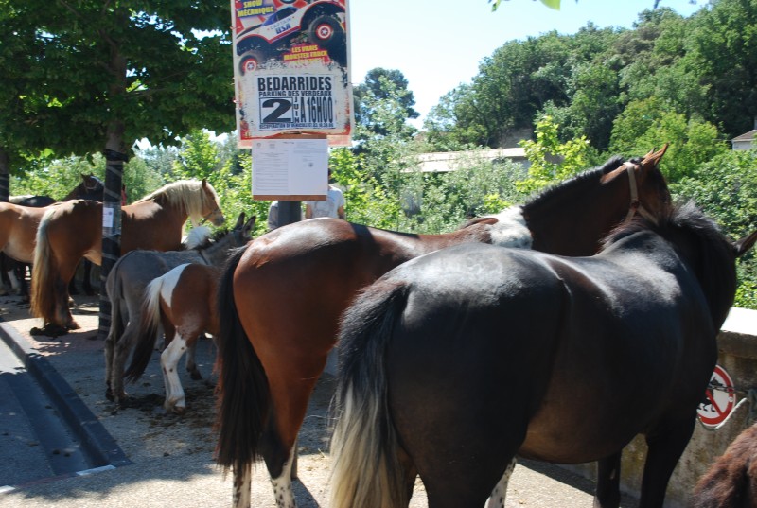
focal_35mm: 39
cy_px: 254
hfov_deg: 49.5
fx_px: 822
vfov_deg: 34.4
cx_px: 378
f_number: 6.3
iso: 100
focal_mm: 26
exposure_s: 1/160
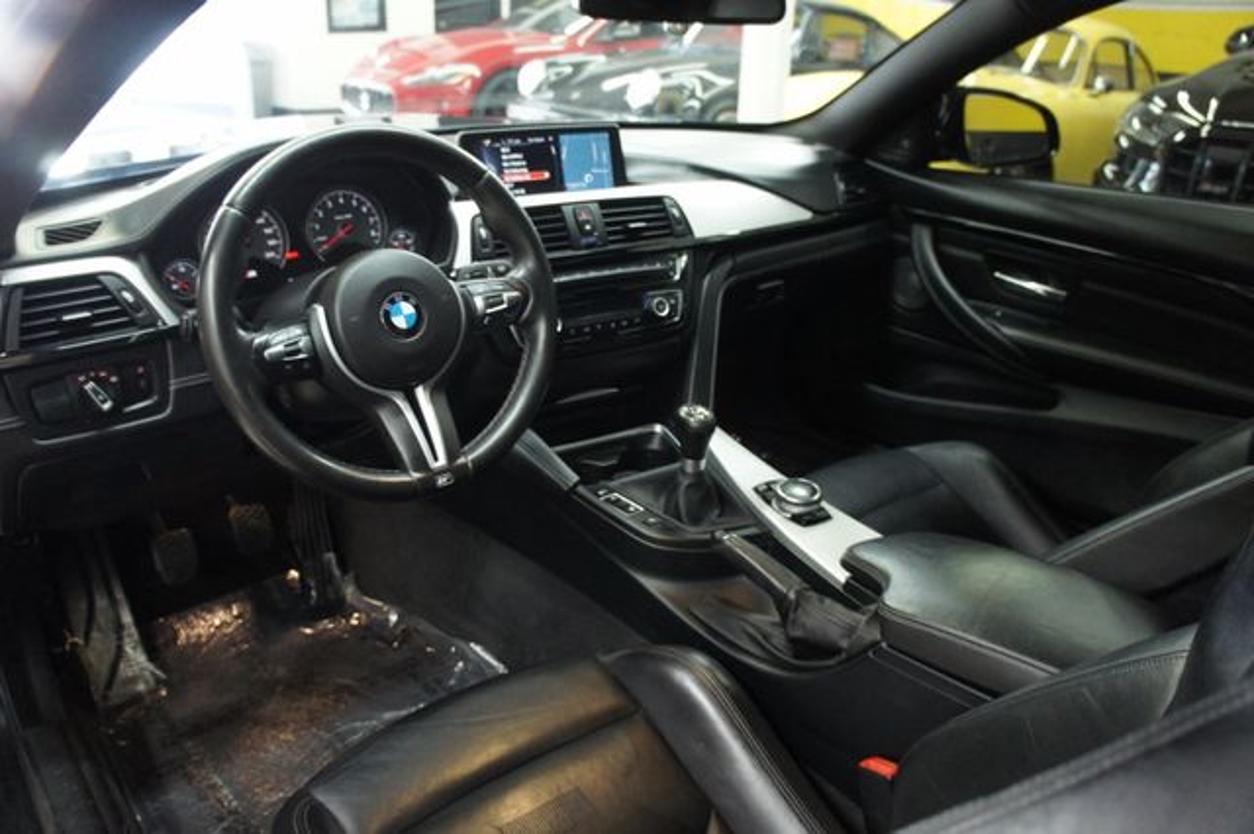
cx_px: 627
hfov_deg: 67.4
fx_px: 940
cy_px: 417
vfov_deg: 47.9
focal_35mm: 27
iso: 1250
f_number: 3.5
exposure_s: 1/30
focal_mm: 18
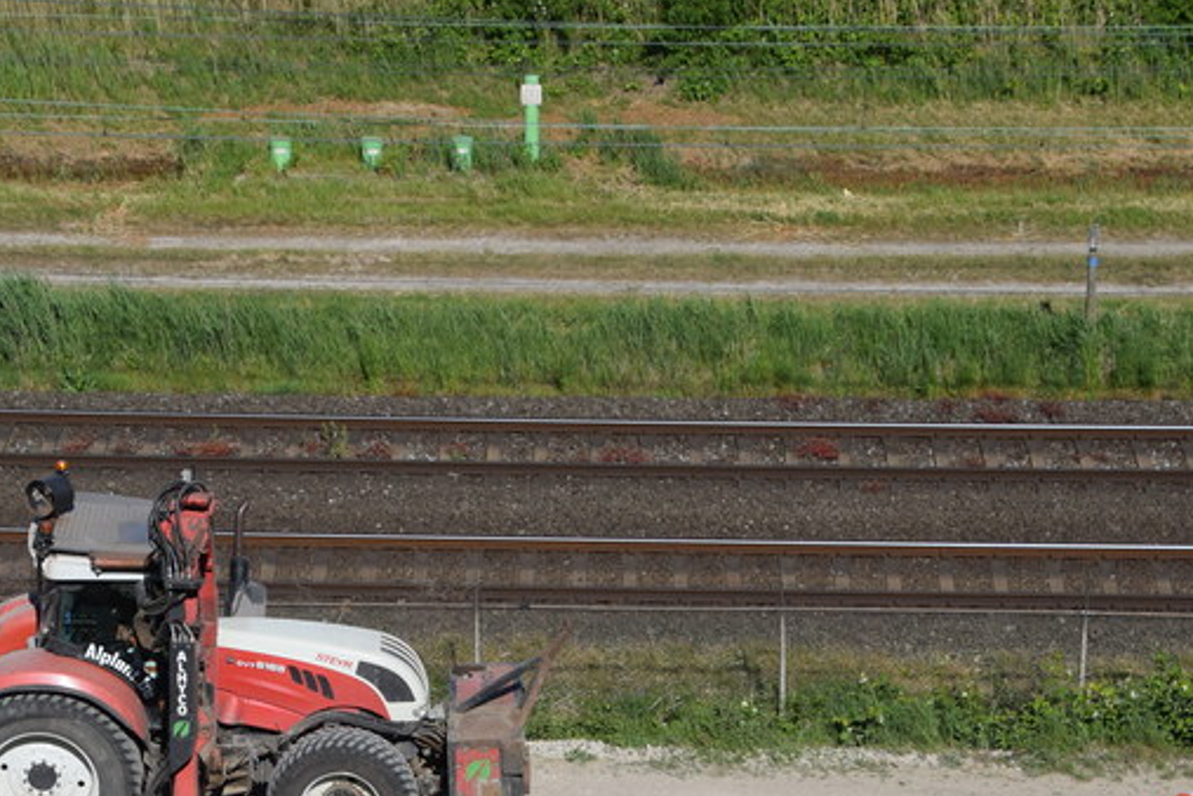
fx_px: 4705
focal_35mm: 142
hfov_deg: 14.4
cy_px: 719
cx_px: 475
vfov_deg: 9.6
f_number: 7.1
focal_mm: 48
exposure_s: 1/1600
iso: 400
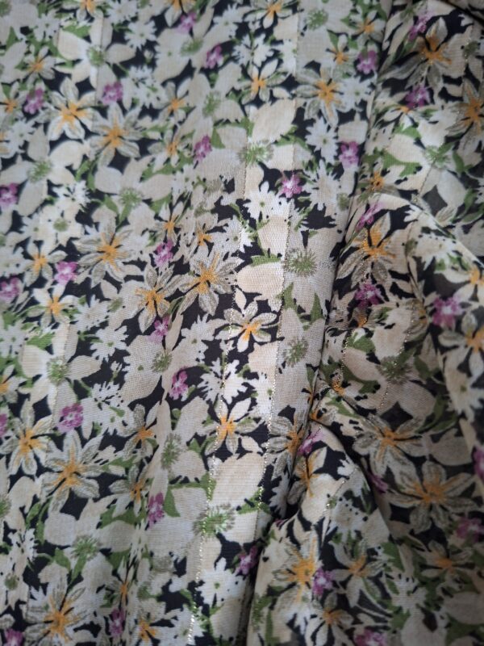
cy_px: 323
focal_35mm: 23
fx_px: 429
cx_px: 242
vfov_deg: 73.9
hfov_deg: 58.9
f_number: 1.8
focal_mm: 5.54
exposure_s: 1/25
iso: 800
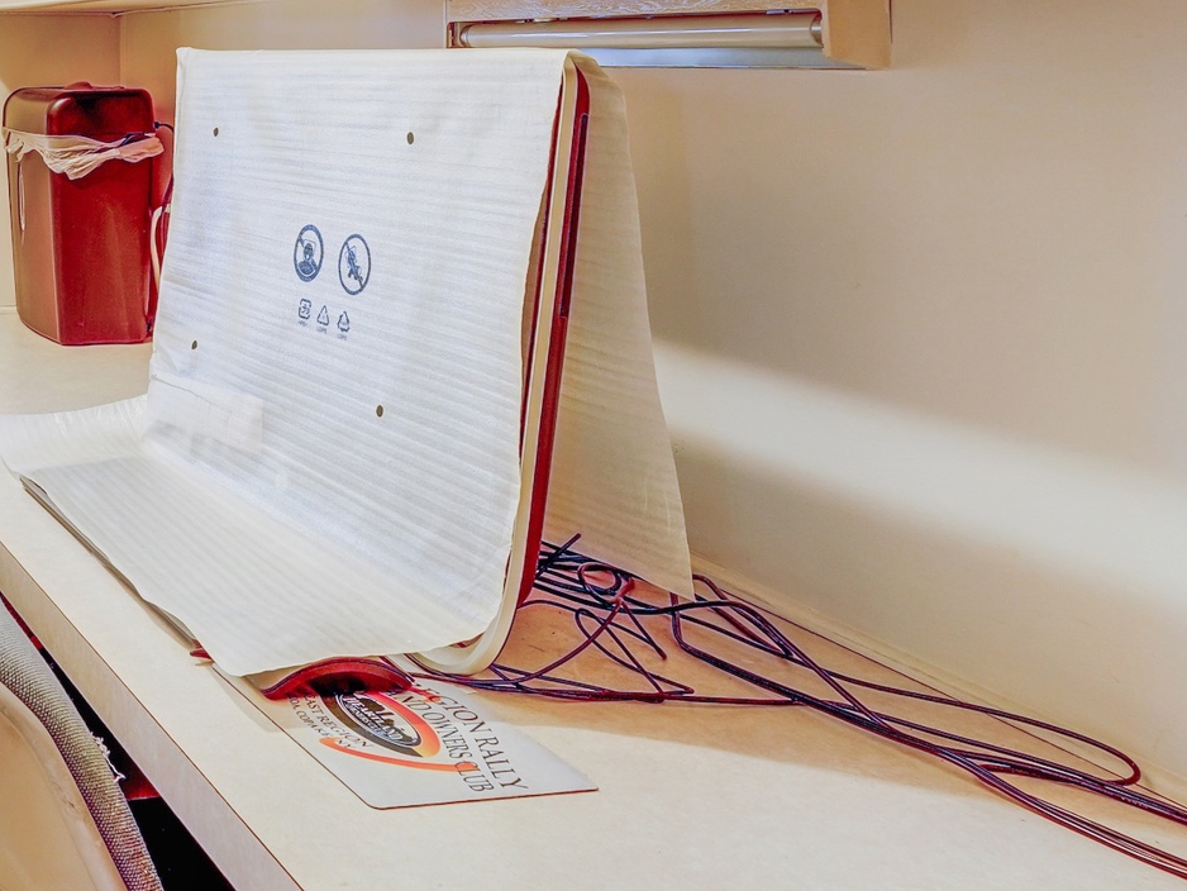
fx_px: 1406
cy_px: 20
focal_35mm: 41
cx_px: -243
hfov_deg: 35.7
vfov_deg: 32.6
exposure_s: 1/8
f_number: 8
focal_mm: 16
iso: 400
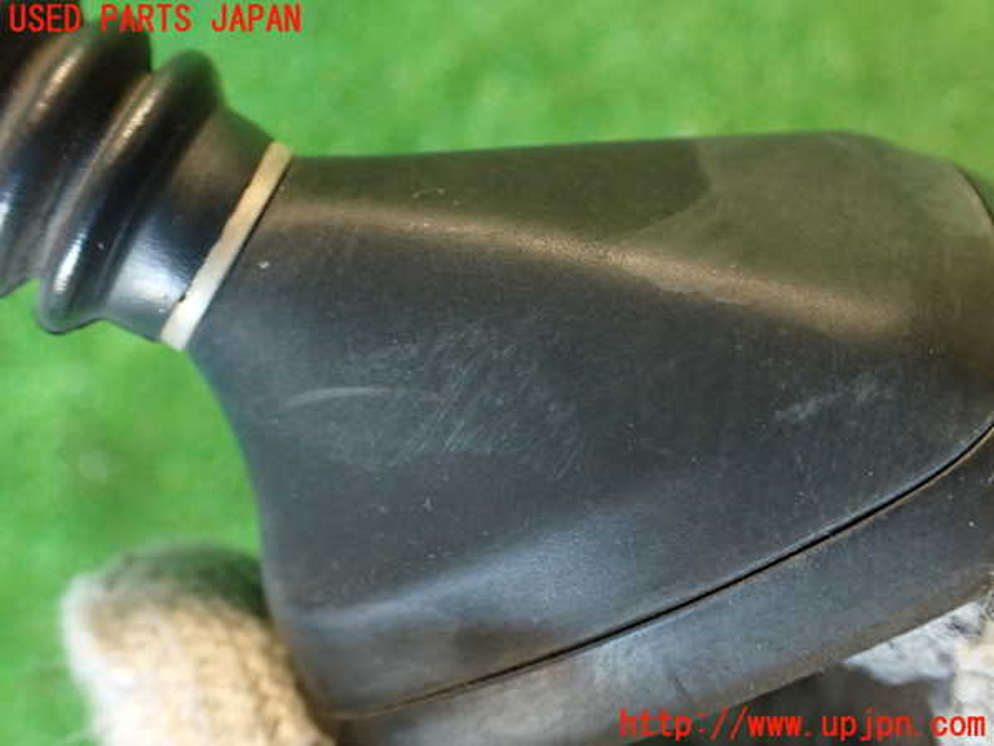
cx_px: 497
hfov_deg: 56.8
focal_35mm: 32
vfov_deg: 44.2
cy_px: 373
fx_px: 919
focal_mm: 5.79
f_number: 2.4
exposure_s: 1/30
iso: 500
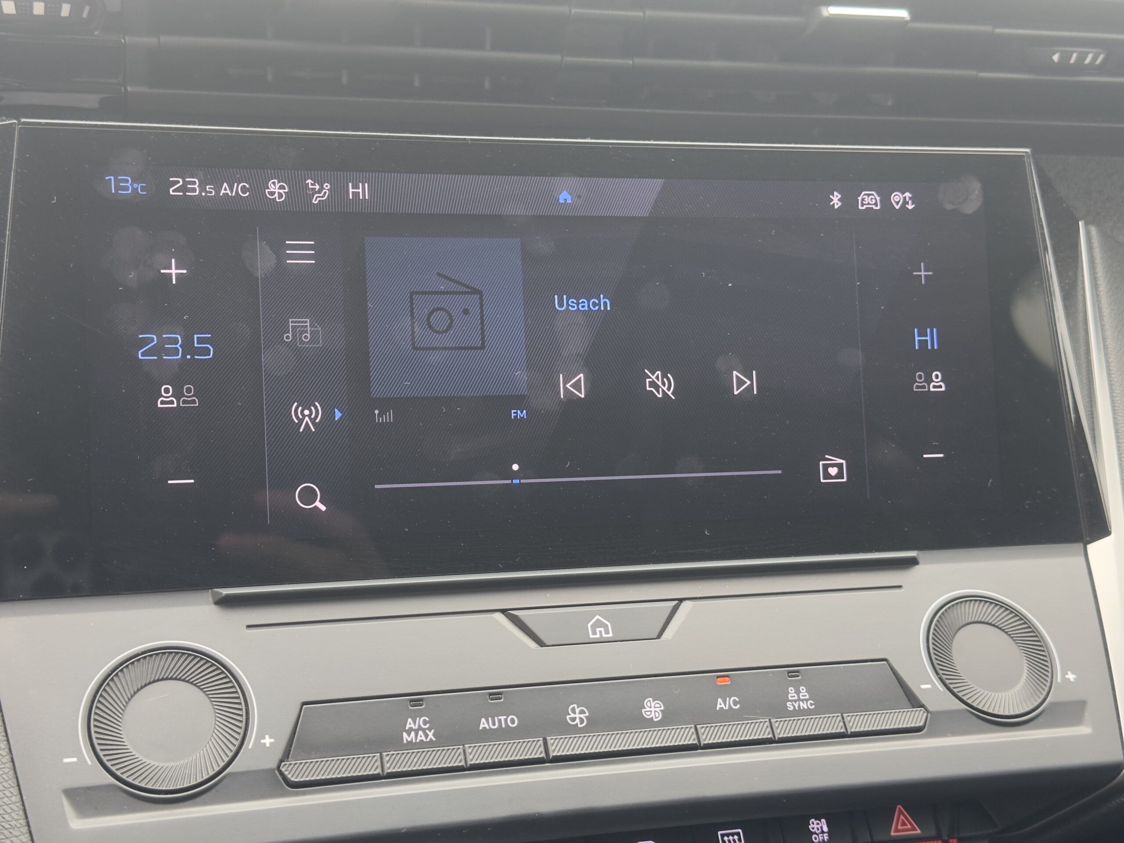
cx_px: 562
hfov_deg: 39.7
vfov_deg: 30.3
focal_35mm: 48
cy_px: 422
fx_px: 1559
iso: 80
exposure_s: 1/71
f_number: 1.78
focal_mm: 6.86
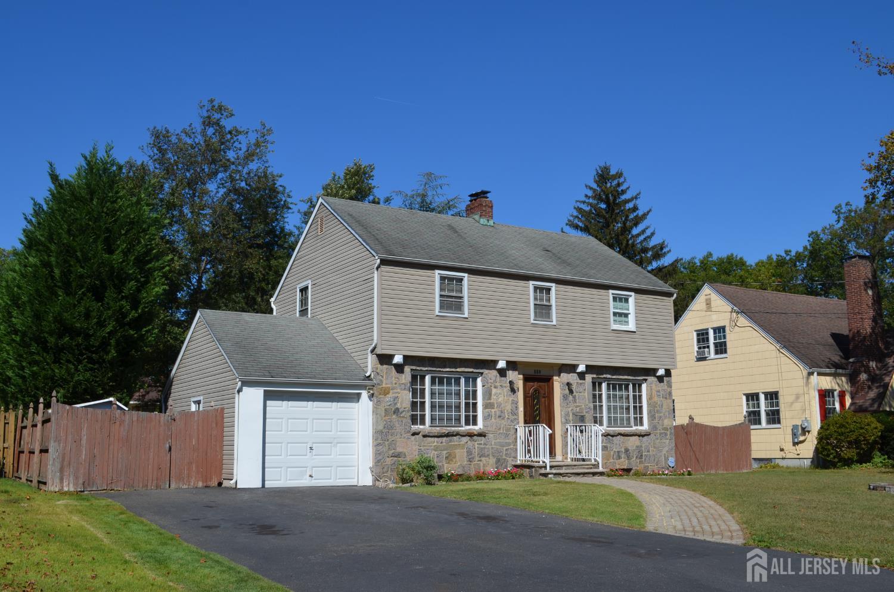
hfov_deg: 53.2
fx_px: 892
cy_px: 296
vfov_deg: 36.7
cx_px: 447
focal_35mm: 36
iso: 100
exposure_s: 1/320
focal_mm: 24
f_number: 9
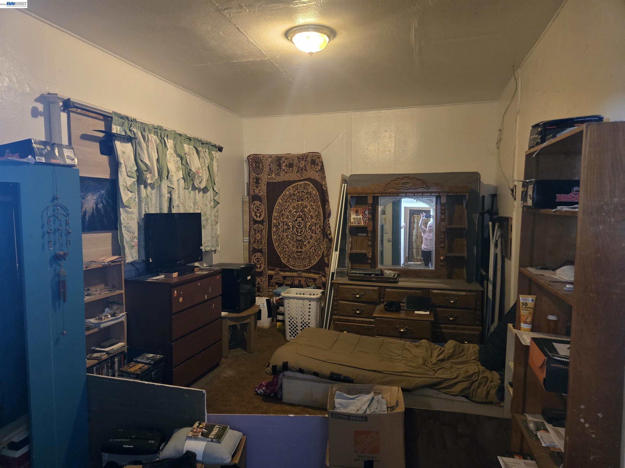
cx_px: 312
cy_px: 234
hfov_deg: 73.9
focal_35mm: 23
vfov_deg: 58.9
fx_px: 415
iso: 1250
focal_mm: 5.4
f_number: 1.8
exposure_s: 1/60
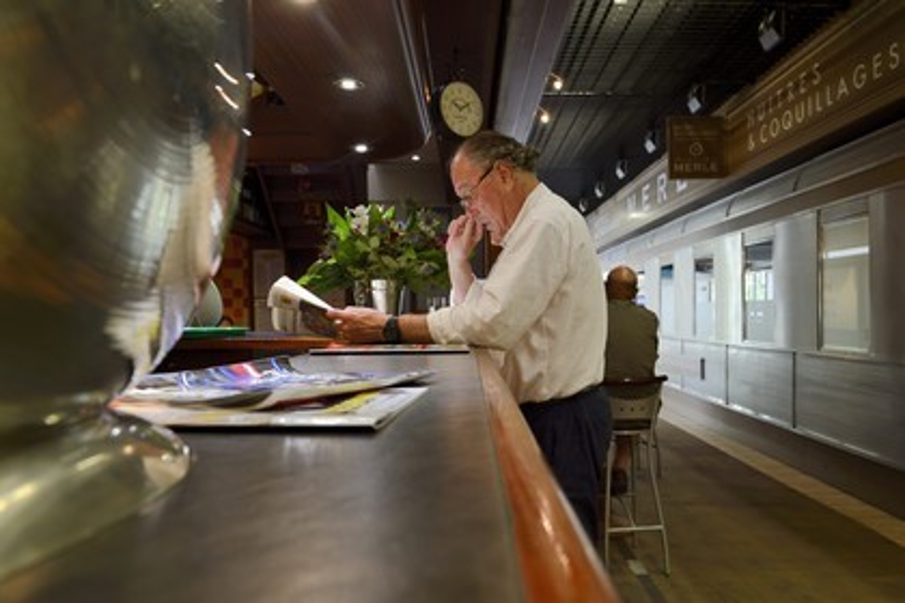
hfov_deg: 67.4
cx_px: 452
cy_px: 302
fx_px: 679
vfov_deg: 47.9
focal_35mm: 27
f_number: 6.3
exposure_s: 1/6
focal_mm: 27
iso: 200
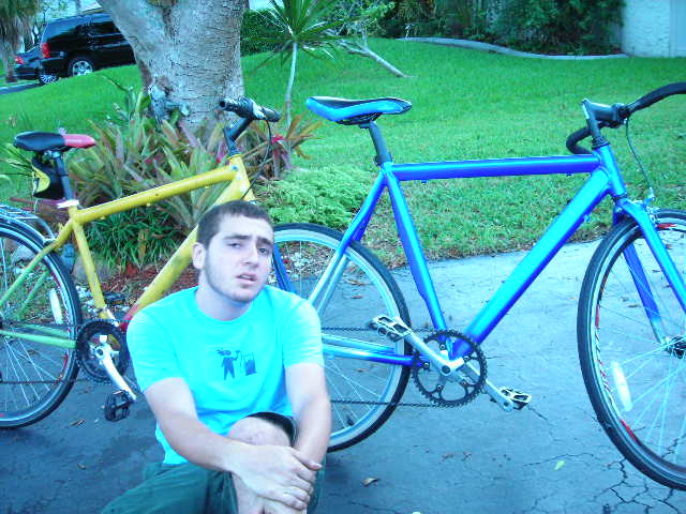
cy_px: 257
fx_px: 813
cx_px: 343
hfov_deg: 45.8
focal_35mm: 41
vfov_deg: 35.1
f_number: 3.3
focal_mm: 6.8
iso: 200
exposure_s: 1/2
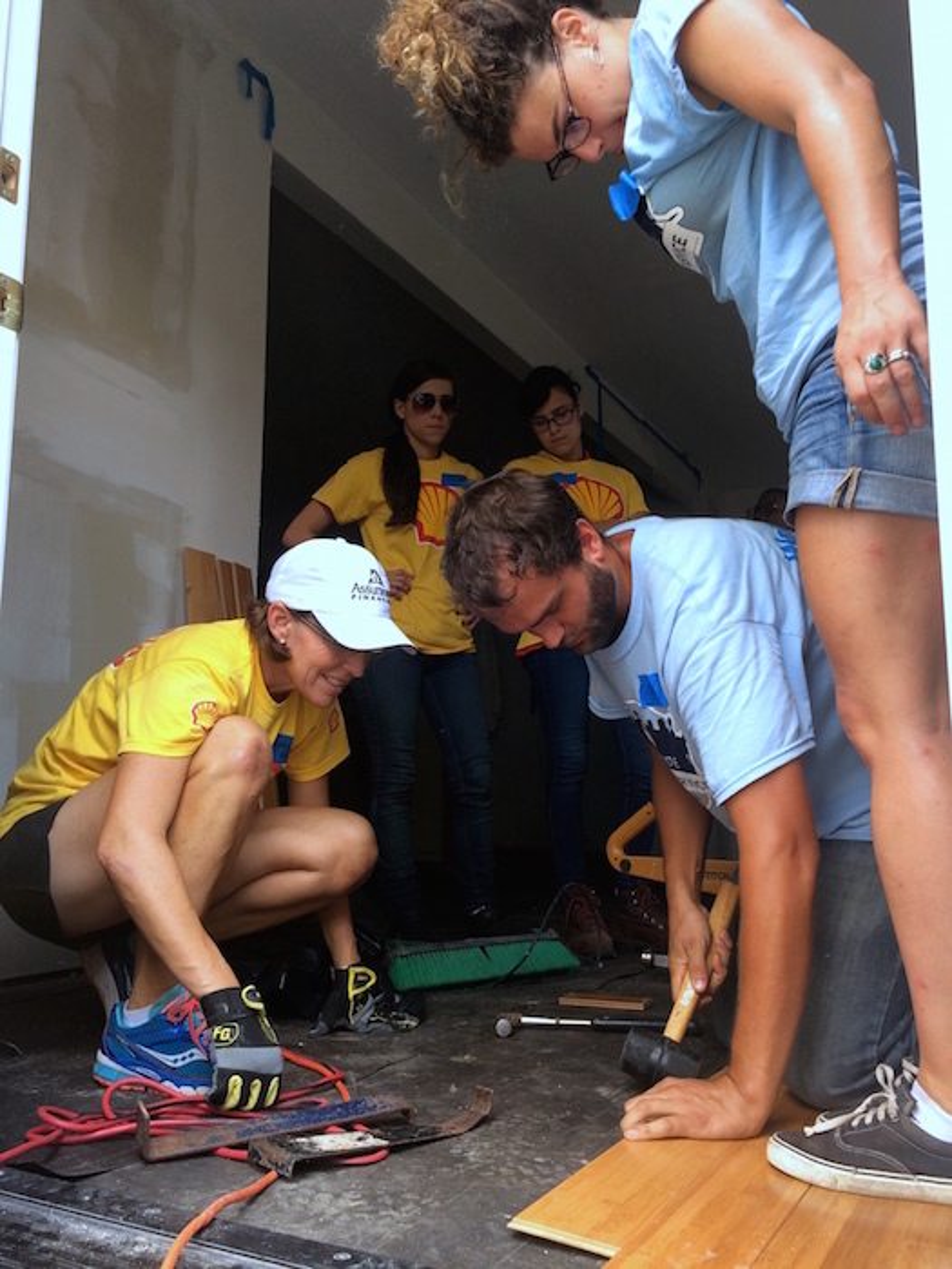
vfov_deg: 61.7
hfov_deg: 48.2
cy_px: 634
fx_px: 1063
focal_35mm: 29
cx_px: 476
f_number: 2.2
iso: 32
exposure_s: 1/120
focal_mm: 4.15
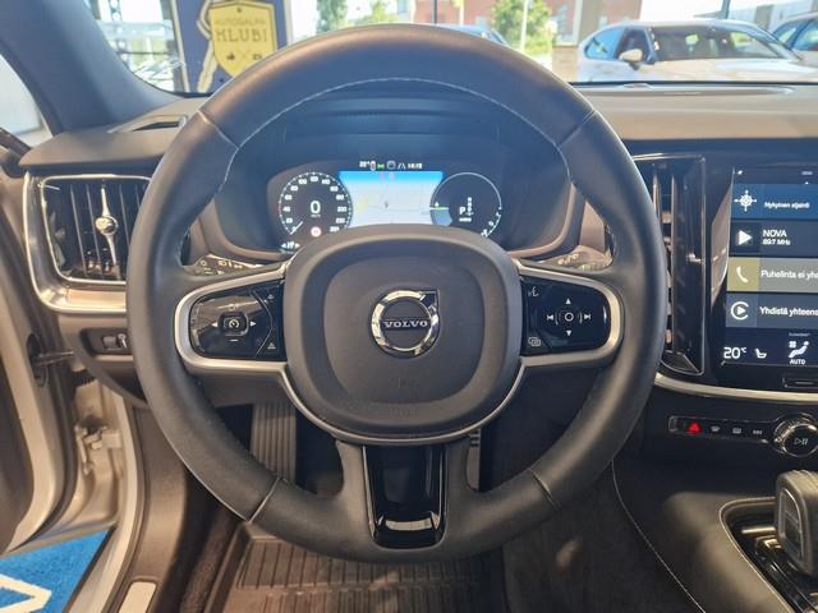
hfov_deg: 73.9
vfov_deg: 58.9
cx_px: 409
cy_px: 306
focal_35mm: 23
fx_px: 544
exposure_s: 1/100
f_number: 1.8
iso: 320
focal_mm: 5.4
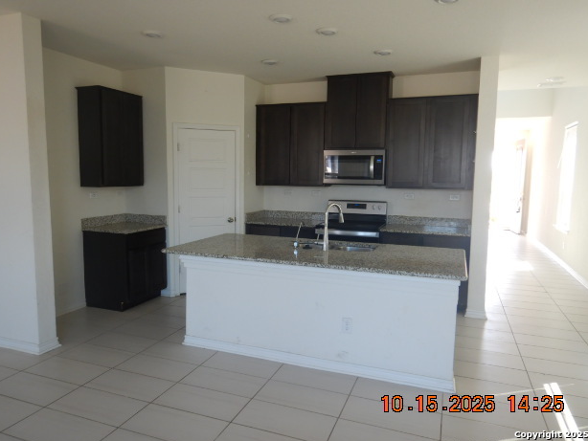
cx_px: 284
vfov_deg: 54.9
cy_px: 222
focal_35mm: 25
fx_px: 425
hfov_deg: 69.4
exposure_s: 1/50
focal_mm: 4.3
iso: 125
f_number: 2.8
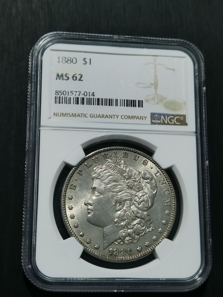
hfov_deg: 23.7
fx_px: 533
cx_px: 112
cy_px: 148
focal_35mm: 62
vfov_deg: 31.2
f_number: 1.9
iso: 64
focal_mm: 6.67
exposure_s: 1/100
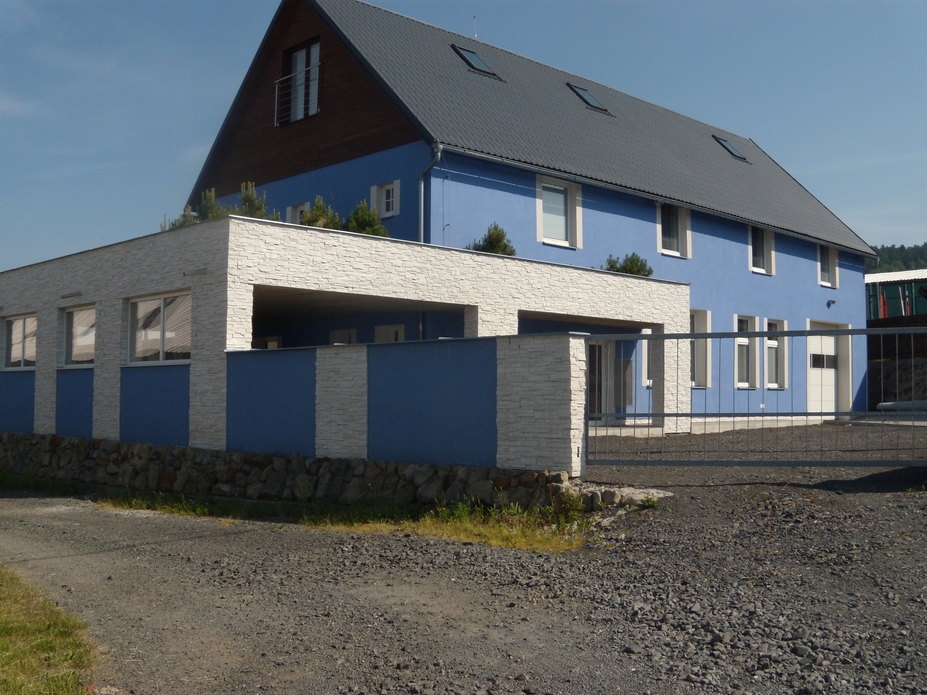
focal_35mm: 36
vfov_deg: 39.7
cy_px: 348
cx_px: 464
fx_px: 964
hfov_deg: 51.4
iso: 80
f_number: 8.5
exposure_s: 1/250
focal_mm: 6.4
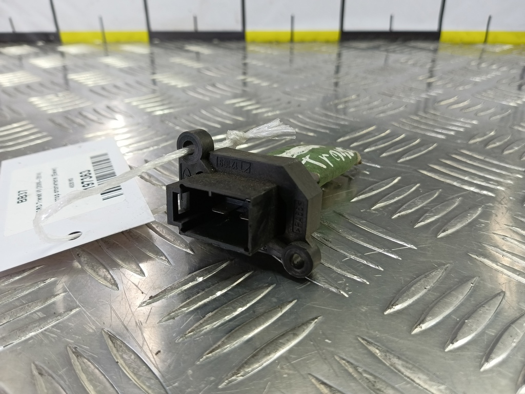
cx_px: 262
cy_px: 197
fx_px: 349
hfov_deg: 73.9
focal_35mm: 23
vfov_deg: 58.9
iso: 130
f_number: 1.6
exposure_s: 1/50
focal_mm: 4.11
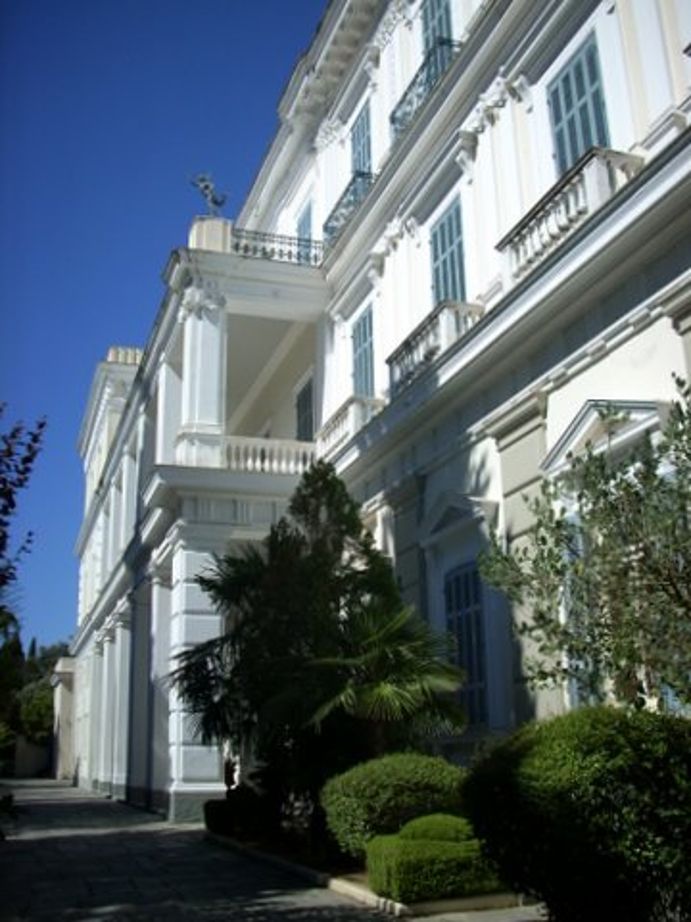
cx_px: 346
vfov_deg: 50.1
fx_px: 985
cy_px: 461
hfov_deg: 38.7
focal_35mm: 37
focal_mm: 6.2
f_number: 5.6
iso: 64
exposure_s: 1/386
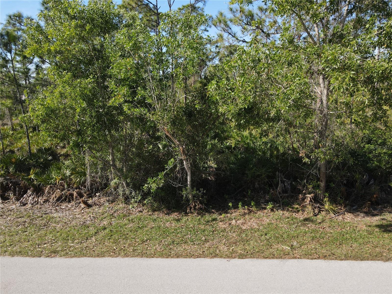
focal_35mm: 24
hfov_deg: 71.6
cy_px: 147
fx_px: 272
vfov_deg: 56.8
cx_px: 196
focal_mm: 4.5
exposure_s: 1/400
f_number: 2.8
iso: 100
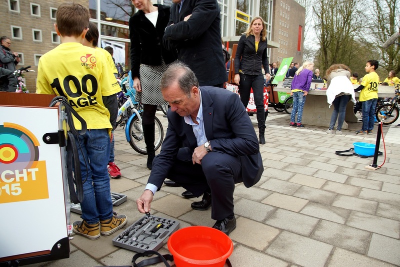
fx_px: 283
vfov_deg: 50.4
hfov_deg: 70.4
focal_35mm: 26
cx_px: 200
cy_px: 134
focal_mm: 17
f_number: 4.5
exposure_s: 1/200
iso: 100
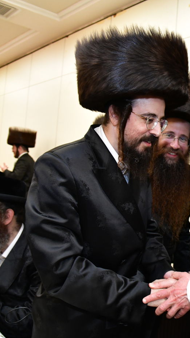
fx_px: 340
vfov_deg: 52.8
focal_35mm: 38
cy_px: 170
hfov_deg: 28.7
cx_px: 202
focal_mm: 24
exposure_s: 1/100
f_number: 5.6
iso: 3200
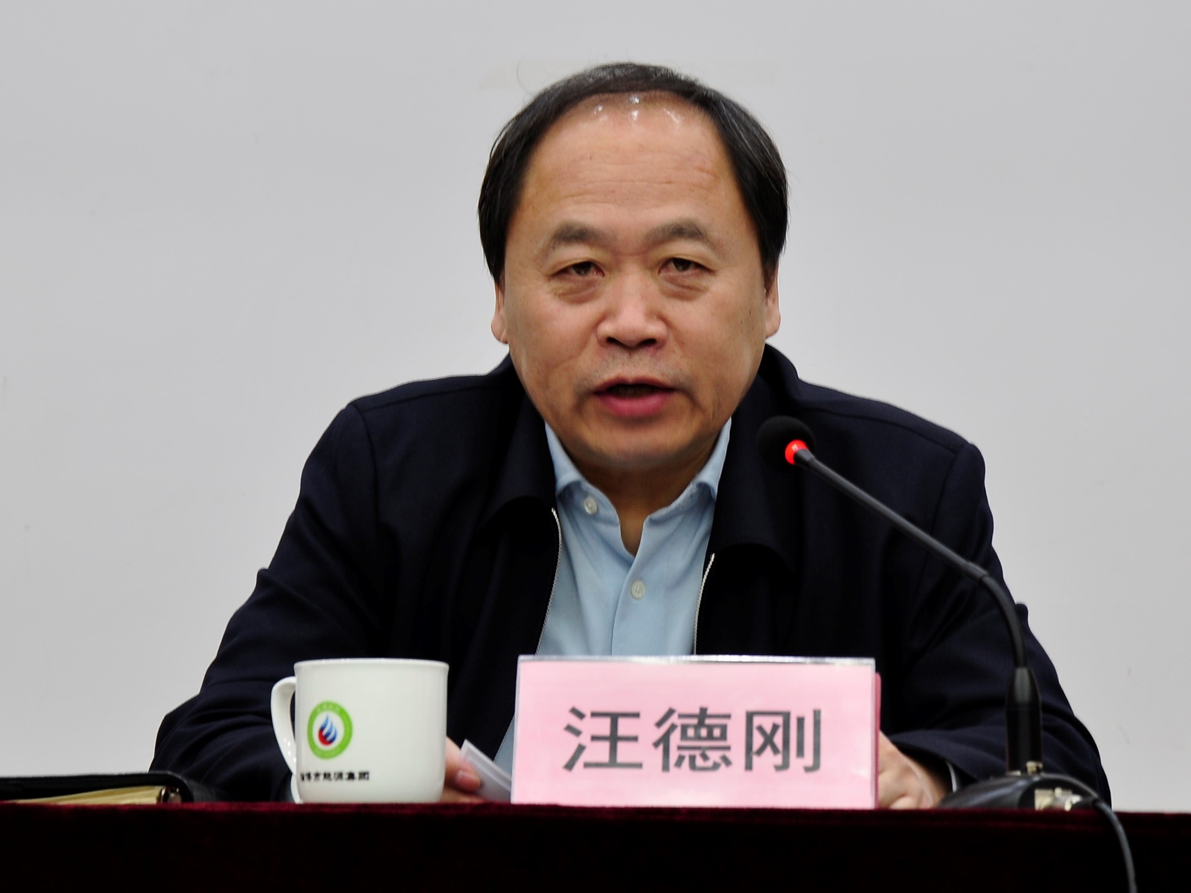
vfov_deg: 14.6
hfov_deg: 19.4
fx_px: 3475
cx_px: 629
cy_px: 447
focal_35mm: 101
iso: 200
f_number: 8
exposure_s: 1/13
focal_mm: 62
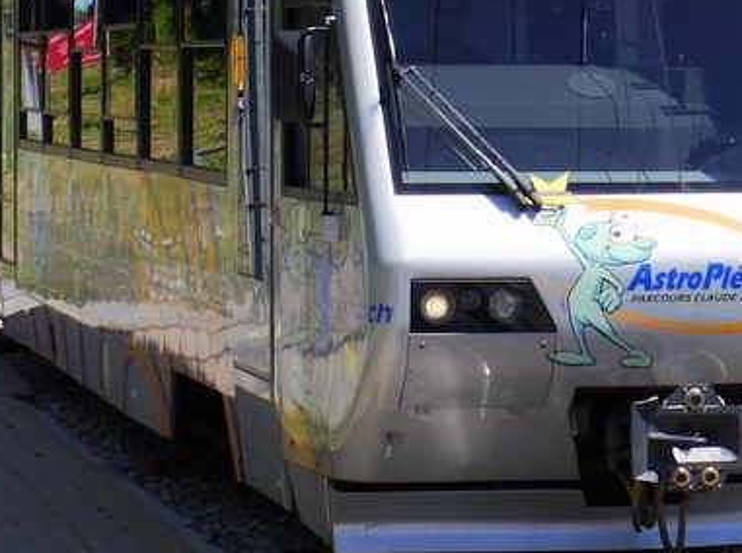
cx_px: 573
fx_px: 3144
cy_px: 2
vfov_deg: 10.0
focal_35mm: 147
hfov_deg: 13.4
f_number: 9
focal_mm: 28
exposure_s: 1/400
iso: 160
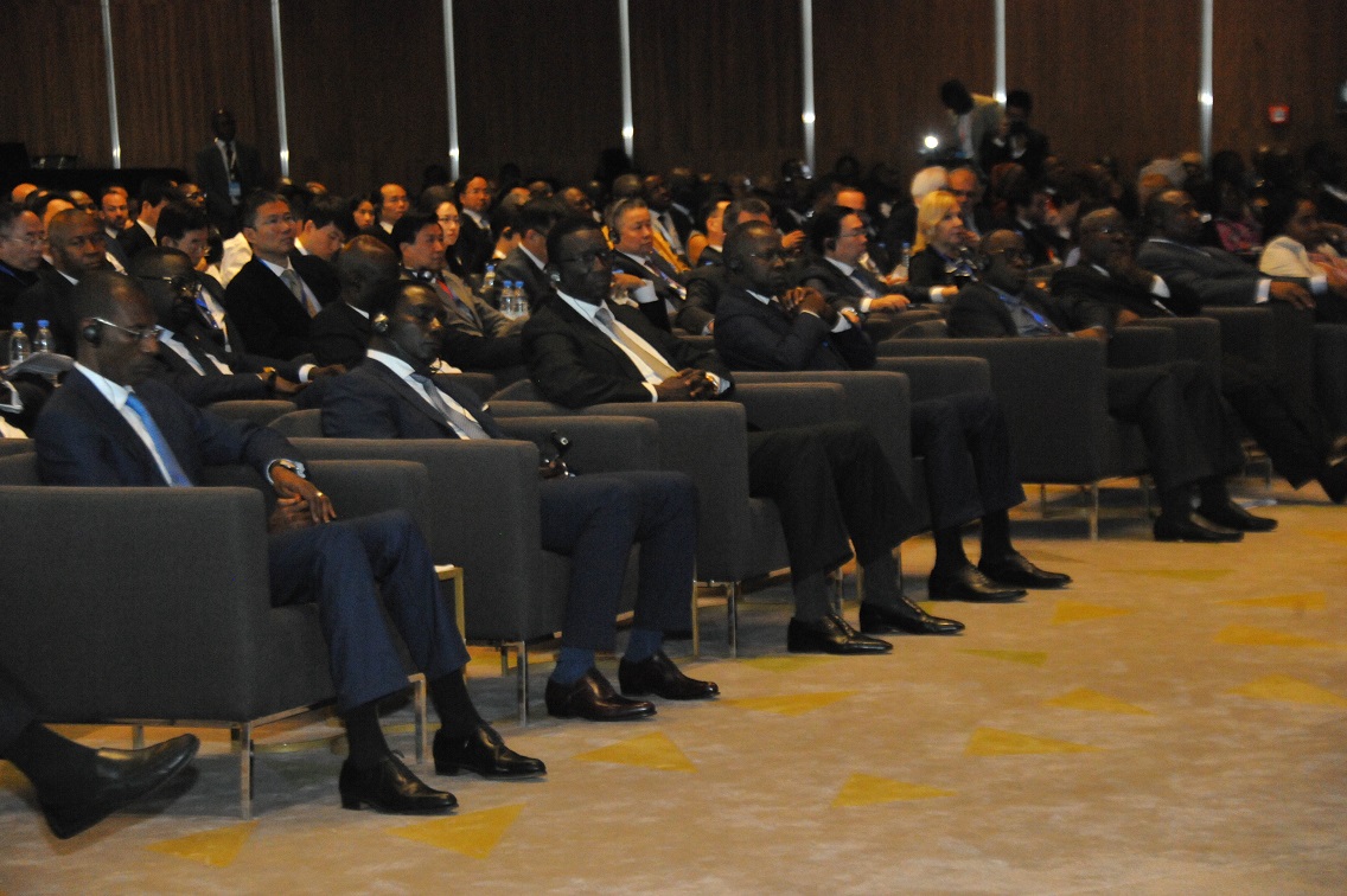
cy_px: 448
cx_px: 674
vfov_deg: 13.0
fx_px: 3926
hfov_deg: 19.5
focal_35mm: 105
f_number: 5.6
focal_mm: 105
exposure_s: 1/100
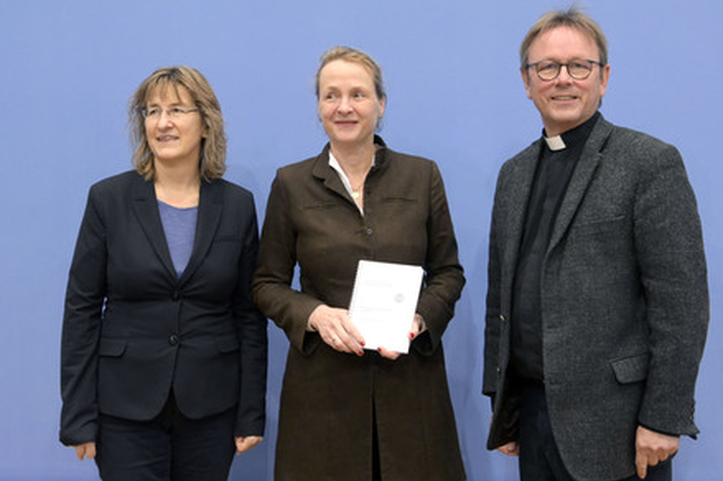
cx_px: 368
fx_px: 783
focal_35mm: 39
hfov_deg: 49.6
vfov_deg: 34.2
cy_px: 236
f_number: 5.6
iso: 6400
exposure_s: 1/400
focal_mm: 38
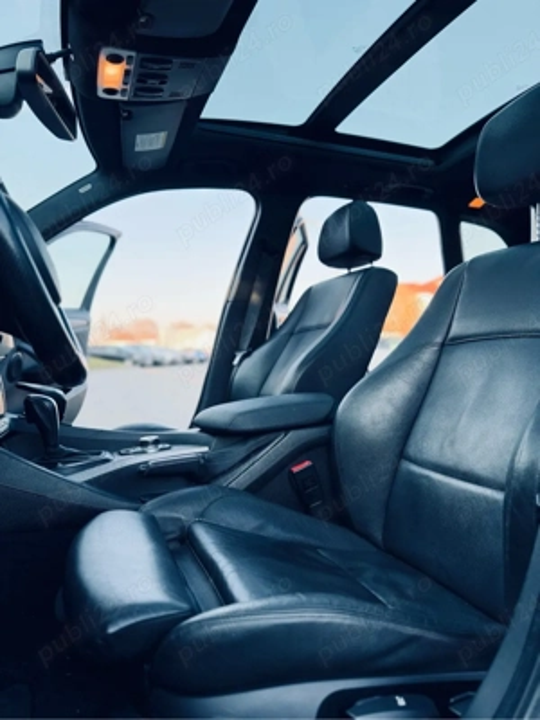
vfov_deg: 71.6
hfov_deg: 56.8
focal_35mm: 24
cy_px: 360
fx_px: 499
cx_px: 270
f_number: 1.78
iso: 200
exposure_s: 1/204
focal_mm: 6.76
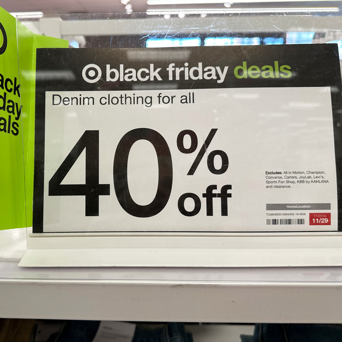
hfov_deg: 55.0
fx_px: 324
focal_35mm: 29
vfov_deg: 55.6
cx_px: 129
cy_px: 168
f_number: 1.8
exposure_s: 1/120
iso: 80
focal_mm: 6.86
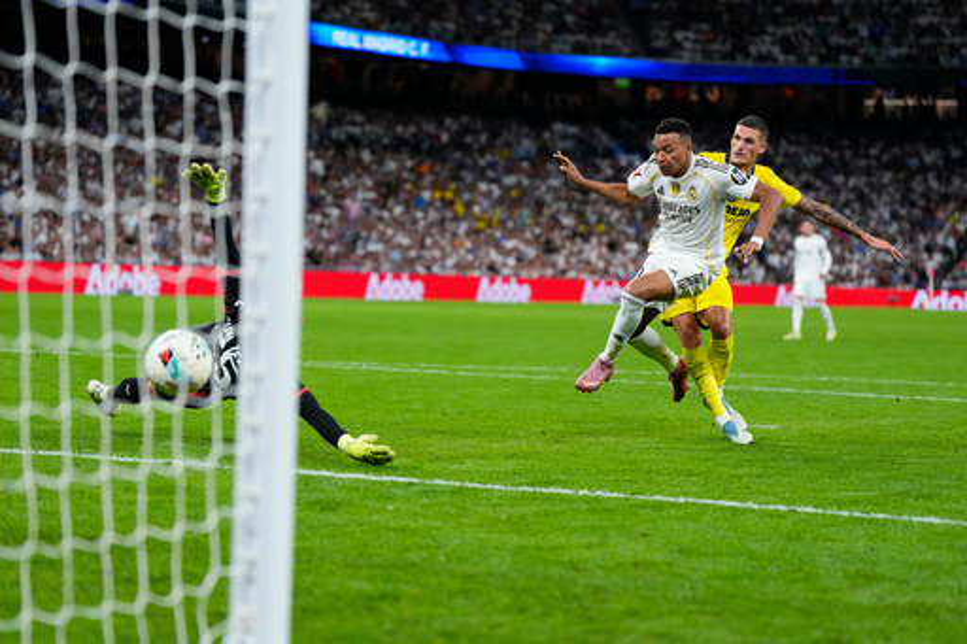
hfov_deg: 18.0
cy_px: 322
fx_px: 3061
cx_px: 484
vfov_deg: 12.0
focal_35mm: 114
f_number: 2.8
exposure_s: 1/2000
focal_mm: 114
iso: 2000
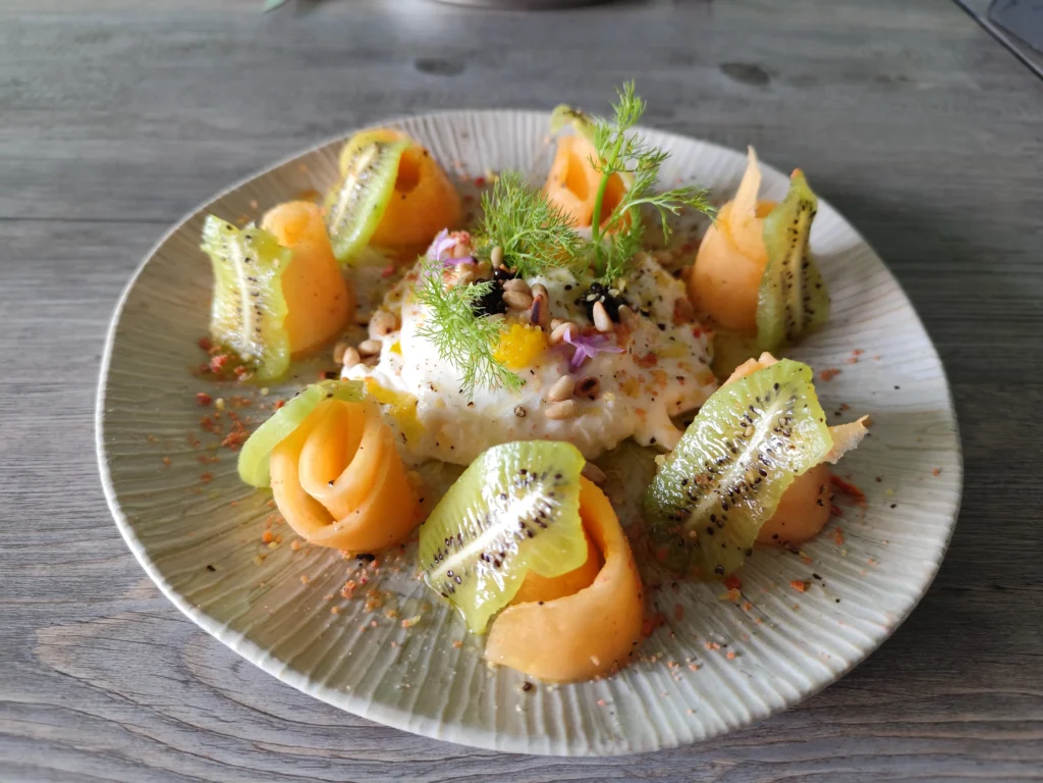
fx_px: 693
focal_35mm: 23
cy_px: 392
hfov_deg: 73.9
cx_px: 522
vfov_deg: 58.9
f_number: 1.65
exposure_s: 1/50
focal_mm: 6.14
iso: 640
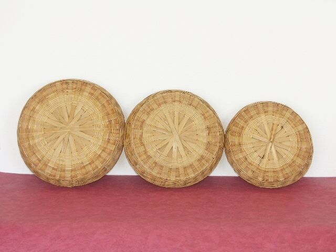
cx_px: 168
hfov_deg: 29.4
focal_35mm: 66
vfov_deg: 22.3
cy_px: 126
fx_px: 641
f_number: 3.2
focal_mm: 16.38
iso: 64
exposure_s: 1/80
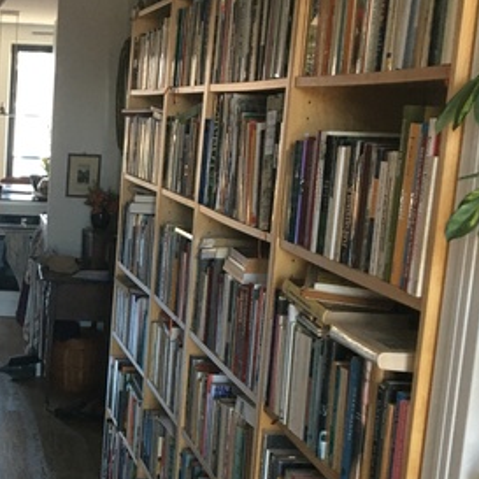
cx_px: -14
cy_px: 326
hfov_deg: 22.9
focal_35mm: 72
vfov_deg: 23.9
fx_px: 1127
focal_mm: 4.15
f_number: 2.2
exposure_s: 1/33
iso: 125
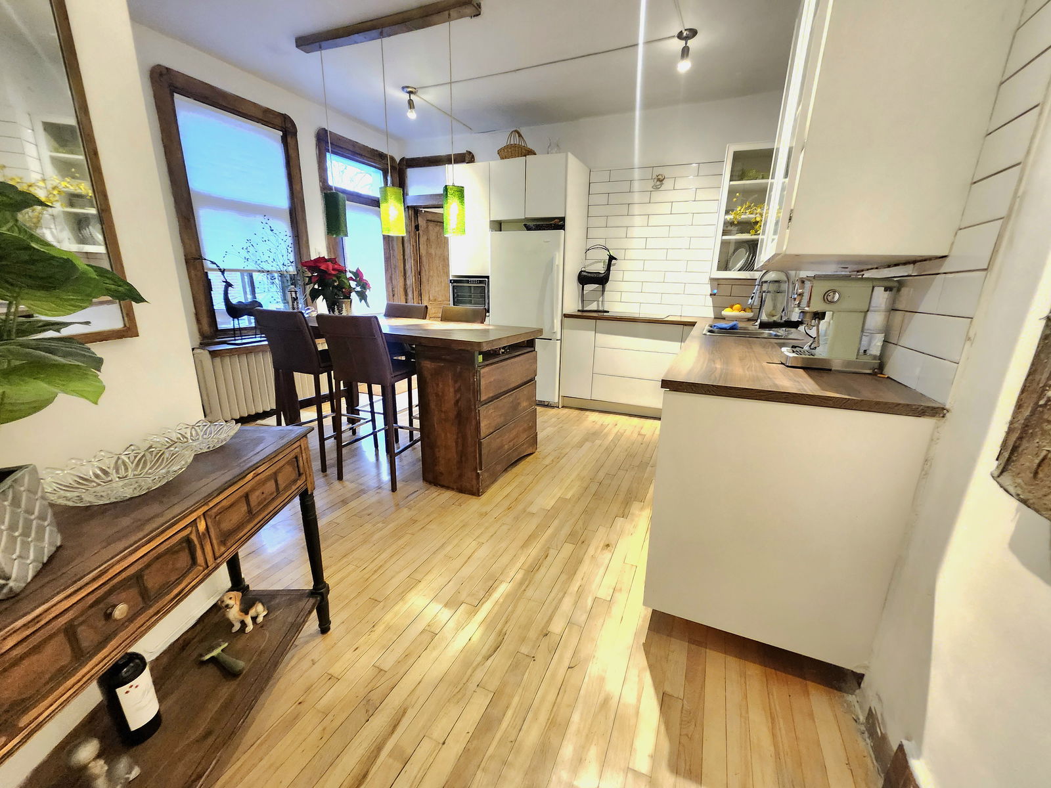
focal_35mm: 13
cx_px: 526
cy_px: 394
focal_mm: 1.74
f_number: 2.2
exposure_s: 1/30
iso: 640
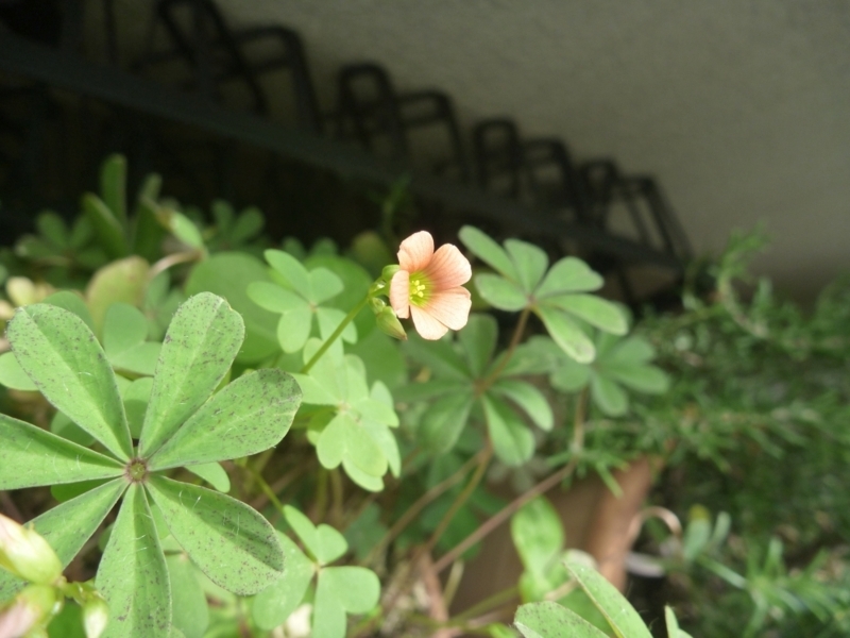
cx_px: 425
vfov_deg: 49.7
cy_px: 319
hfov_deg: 63.4
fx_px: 688
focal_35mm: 28
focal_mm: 4.9
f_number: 3.3
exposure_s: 1/125
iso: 125
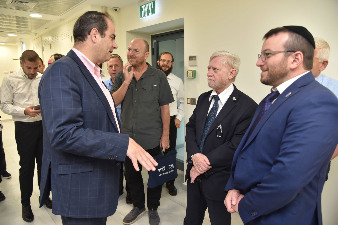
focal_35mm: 24
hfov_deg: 73.7
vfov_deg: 53.2
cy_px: 112
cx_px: 169
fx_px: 225
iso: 640
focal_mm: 24
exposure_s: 1/200
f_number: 4
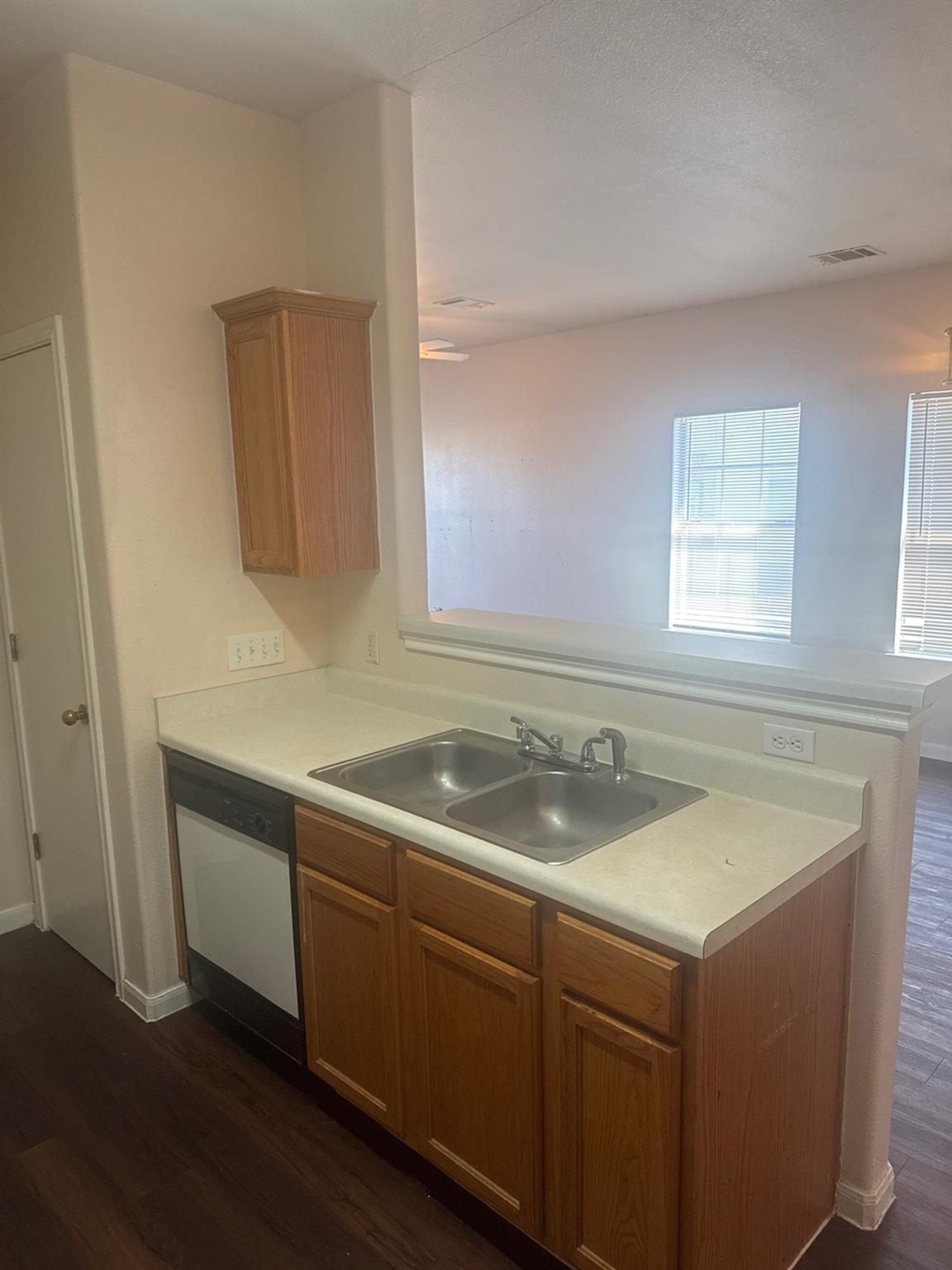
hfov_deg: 56.8
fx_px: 880
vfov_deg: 71.6
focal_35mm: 24
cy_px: 635
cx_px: 476
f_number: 1.78
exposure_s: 1/120
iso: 200
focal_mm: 6.76
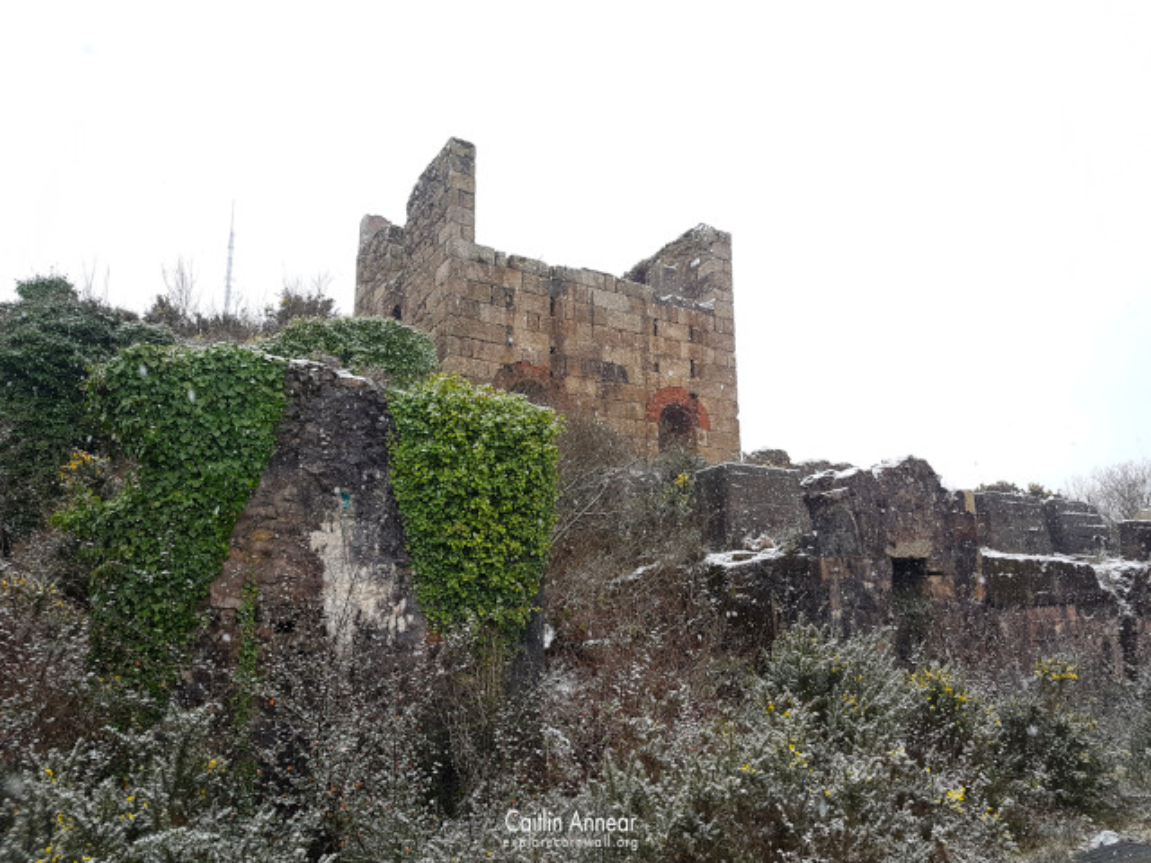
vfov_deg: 53.1
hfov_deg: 67.3
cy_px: 432
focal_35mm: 26
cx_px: 576
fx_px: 865
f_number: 1.7
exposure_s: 1/235
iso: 50
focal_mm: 4.2
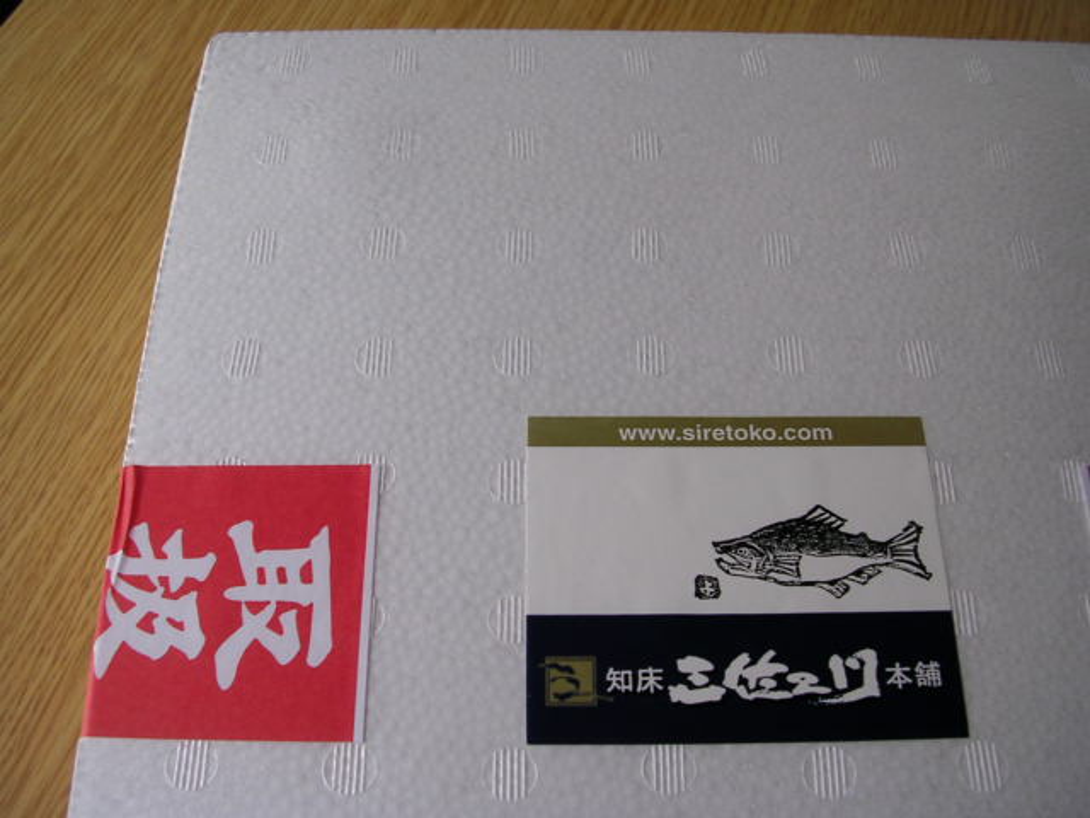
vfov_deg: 37.7
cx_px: 545
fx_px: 1197
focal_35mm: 38
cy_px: 409
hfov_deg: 49.0
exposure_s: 1/26.9
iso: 100
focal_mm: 5.8
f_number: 2.8
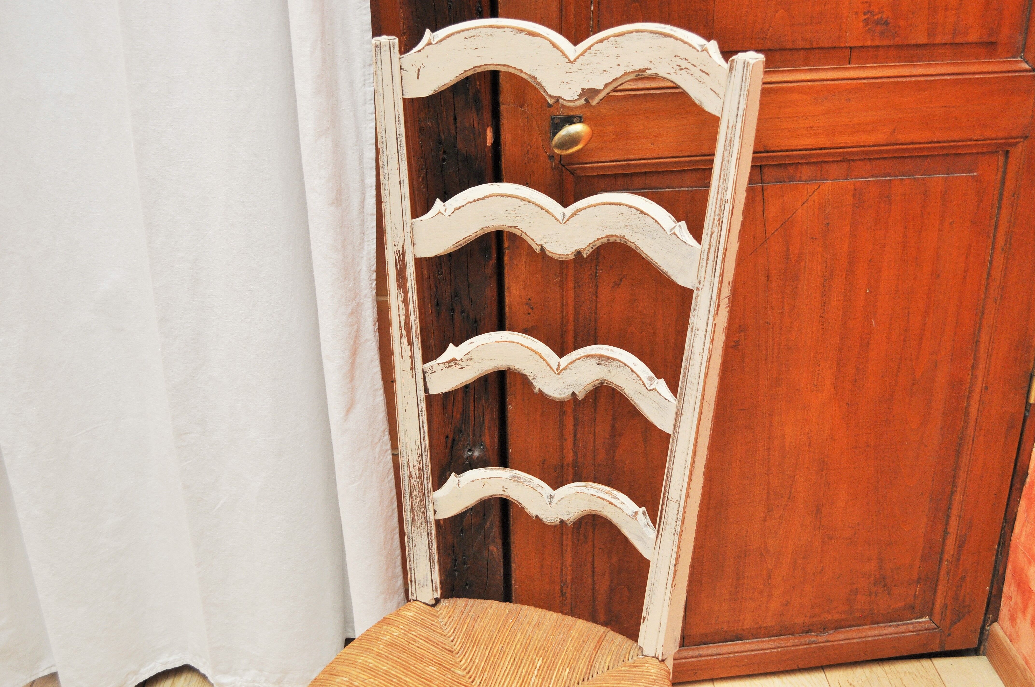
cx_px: 518
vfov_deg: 36.8
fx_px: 1034
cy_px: 344
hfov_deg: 53.2
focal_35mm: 36
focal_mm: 24
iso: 400
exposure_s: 1/100
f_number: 5
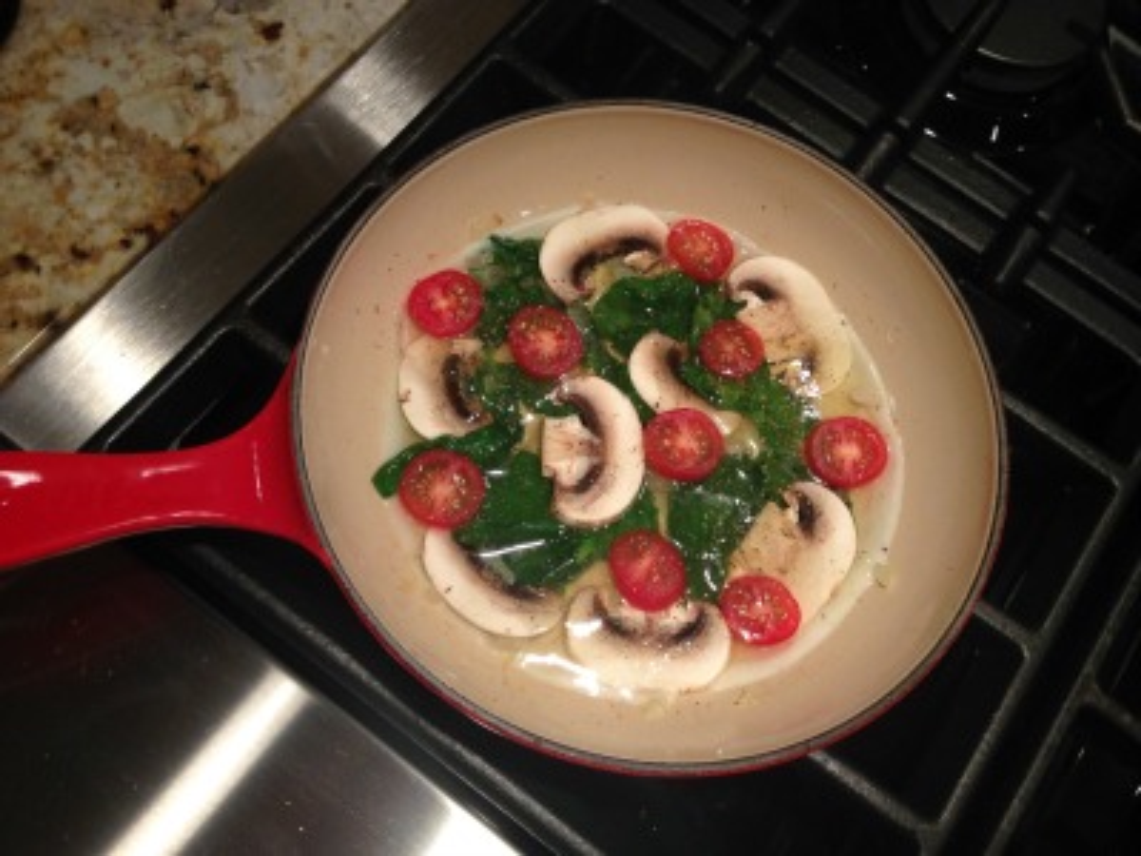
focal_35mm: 33
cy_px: 428
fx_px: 1088
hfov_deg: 55.4
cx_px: 570
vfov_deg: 42.9
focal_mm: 4.12
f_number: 2.4
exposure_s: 1/60
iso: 64
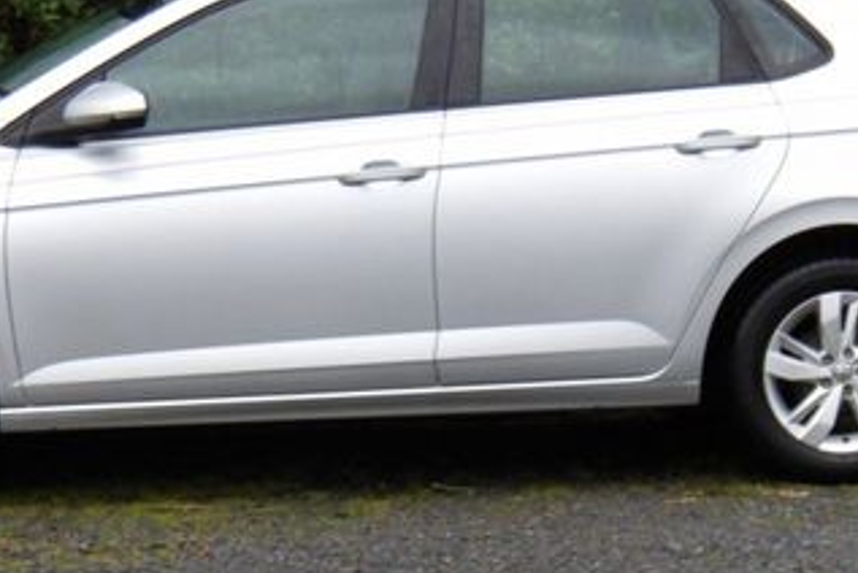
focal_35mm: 171
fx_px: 4079
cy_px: 389
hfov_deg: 12.0
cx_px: 306
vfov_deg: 8.0
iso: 100
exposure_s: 1/63
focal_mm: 15.6
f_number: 5.6
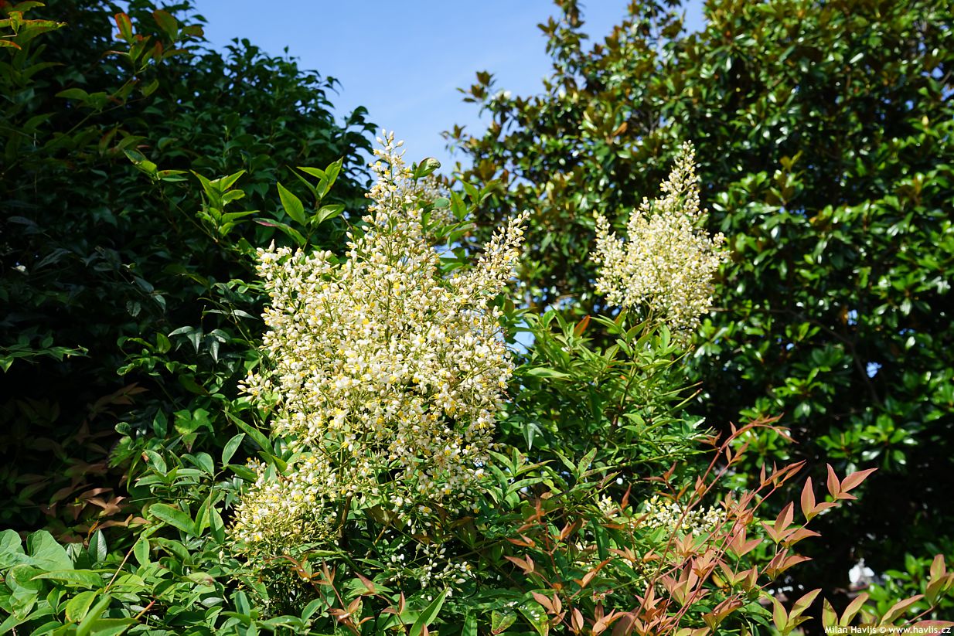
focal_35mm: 33
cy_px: 318
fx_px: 875
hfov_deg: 57.2
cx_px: 477
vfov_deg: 40.0
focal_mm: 33
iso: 100
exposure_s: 1/100
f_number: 9
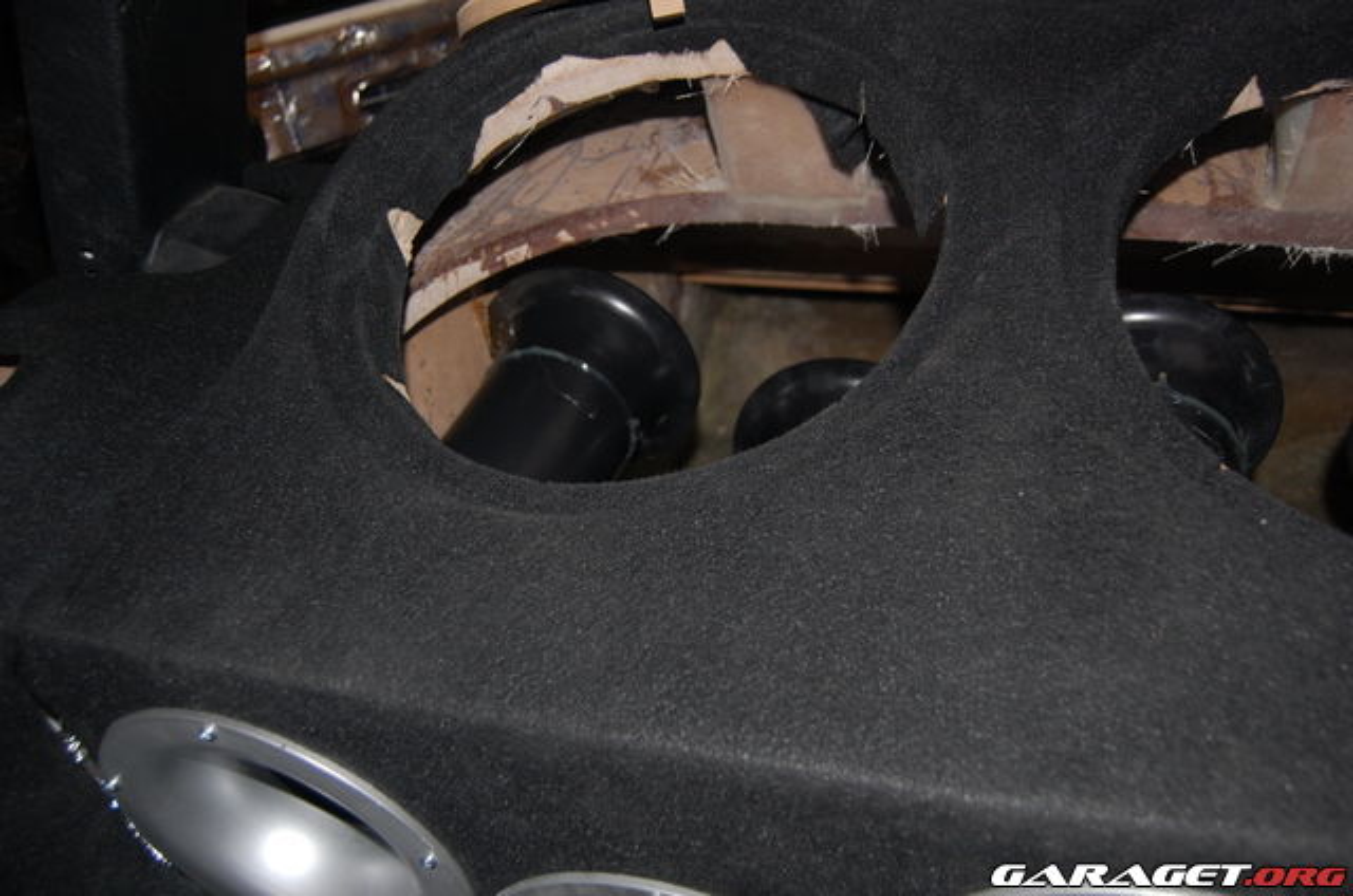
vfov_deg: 45.5
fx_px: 1069
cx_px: 676
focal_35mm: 28
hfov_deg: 64.7
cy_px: 448
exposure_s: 1/60
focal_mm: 19
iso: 400
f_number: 3.5
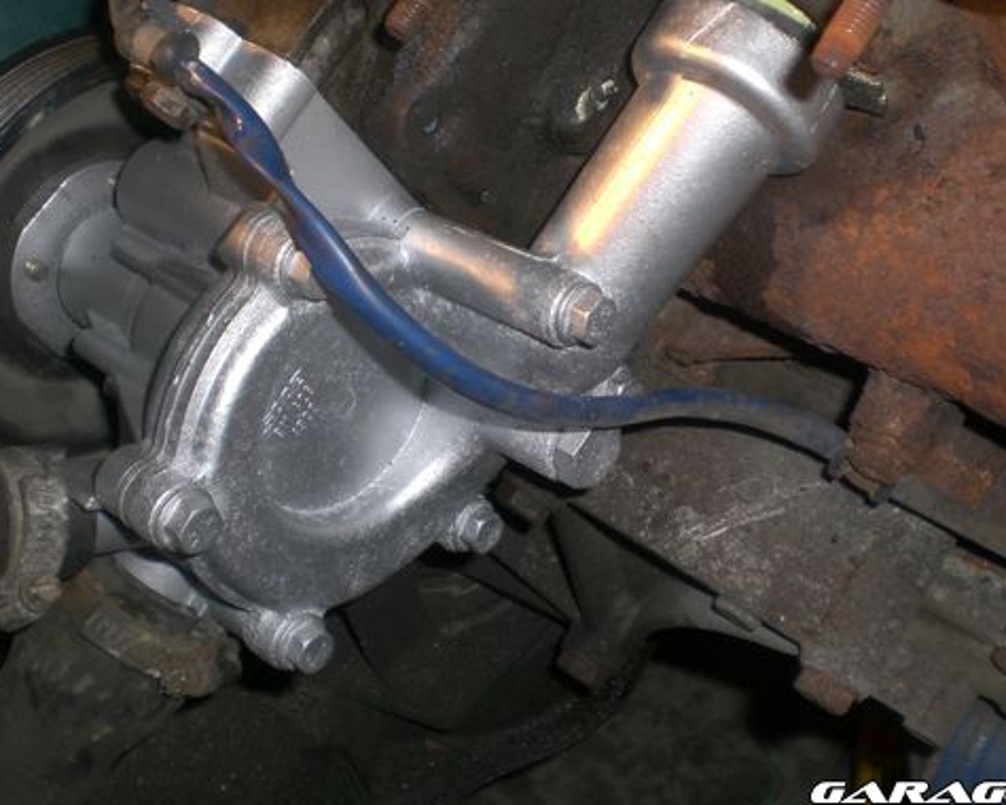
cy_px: 305
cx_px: 496
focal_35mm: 50
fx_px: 1489
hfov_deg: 37.3
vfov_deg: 30.1
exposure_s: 1/60
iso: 50
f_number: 3.1
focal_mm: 6.3
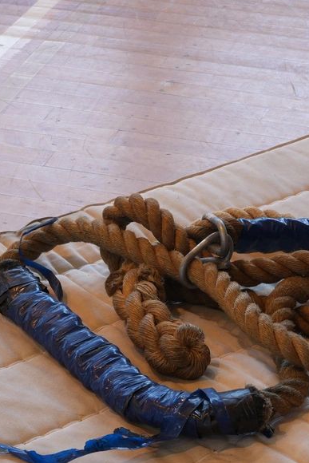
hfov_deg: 10.7
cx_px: 139
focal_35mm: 128
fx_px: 1647
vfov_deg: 16.0
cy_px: 283
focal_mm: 35
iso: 100
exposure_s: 2
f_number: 16
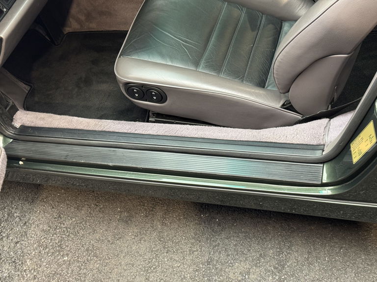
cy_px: 141
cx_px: 188
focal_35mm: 48
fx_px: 523
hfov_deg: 39.7
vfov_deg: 30.3
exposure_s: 1/33
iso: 320
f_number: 1.78
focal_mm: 6.76
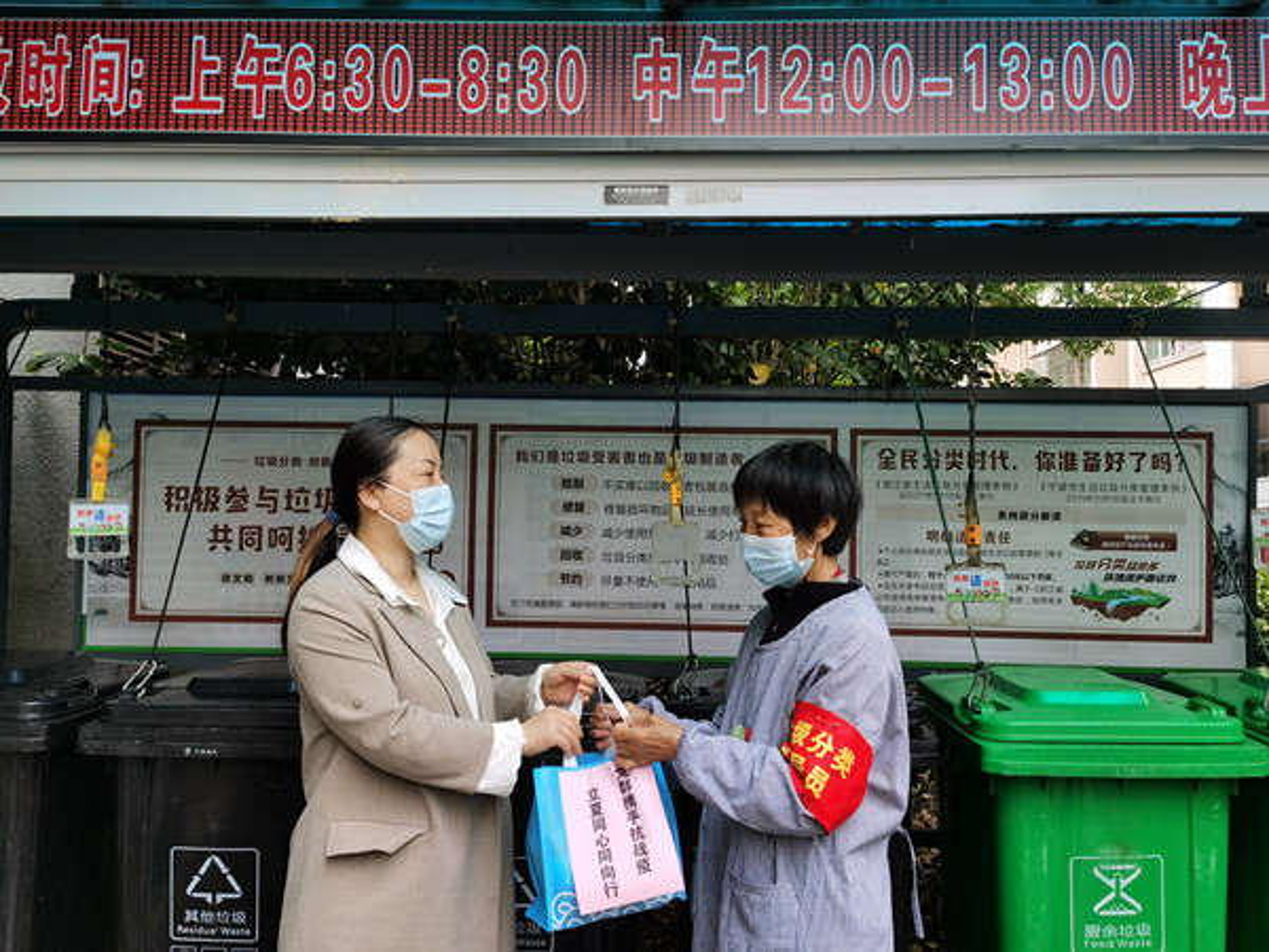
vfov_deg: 46.8
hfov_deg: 60.0
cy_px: 476
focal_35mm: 30
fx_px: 1100
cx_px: 634
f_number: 1.6
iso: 50
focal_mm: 5.56
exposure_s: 1/100
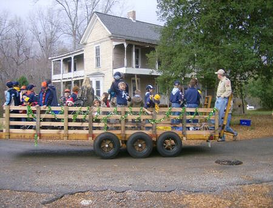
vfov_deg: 40.0
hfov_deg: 51.1
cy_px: 104
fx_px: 285
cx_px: 136
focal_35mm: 36
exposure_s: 1/108
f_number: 2.8
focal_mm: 6
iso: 100
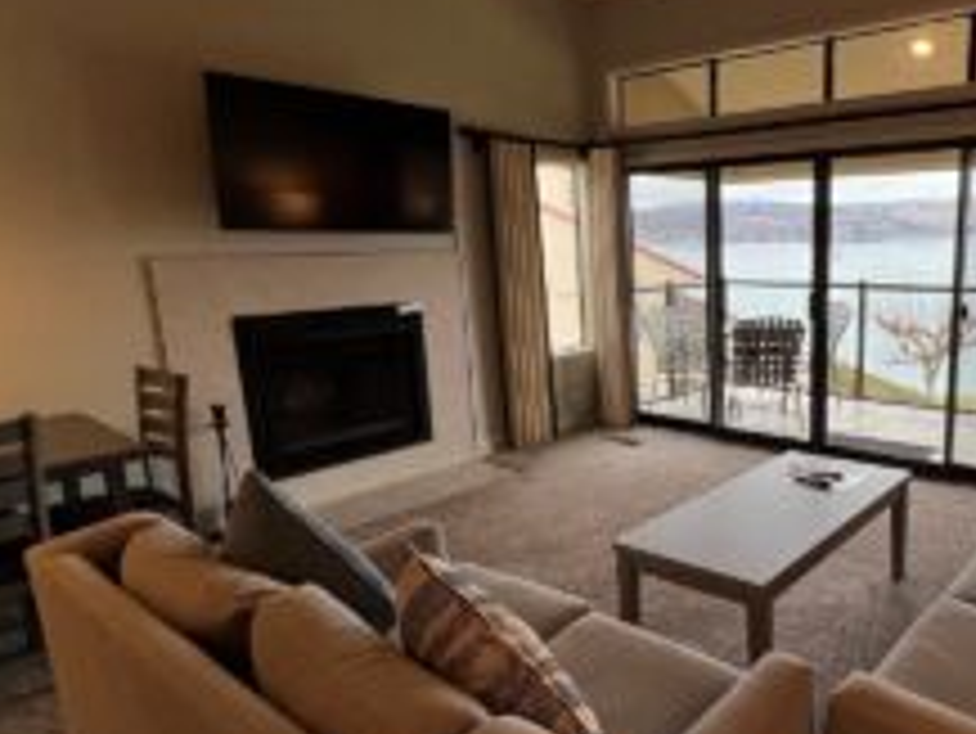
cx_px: 738
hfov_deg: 66.8
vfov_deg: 56.8
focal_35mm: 24
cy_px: 396
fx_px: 677
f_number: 1.8
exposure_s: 1/120
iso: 64
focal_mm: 1.57
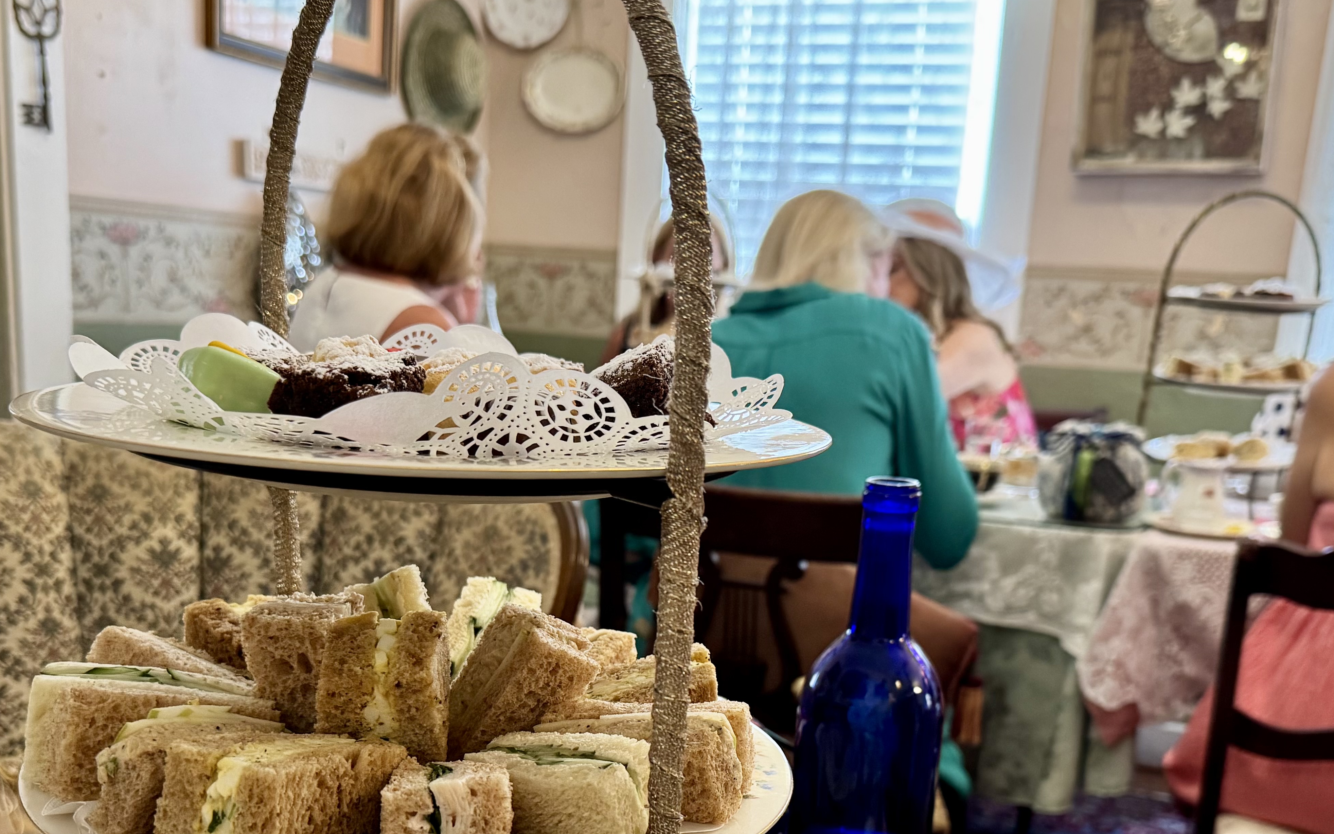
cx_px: 661
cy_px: 658
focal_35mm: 37
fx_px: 1345
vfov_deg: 33.5
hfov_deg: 52.7
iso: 320
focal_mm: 6.76
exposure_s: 1/60
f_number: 1.78
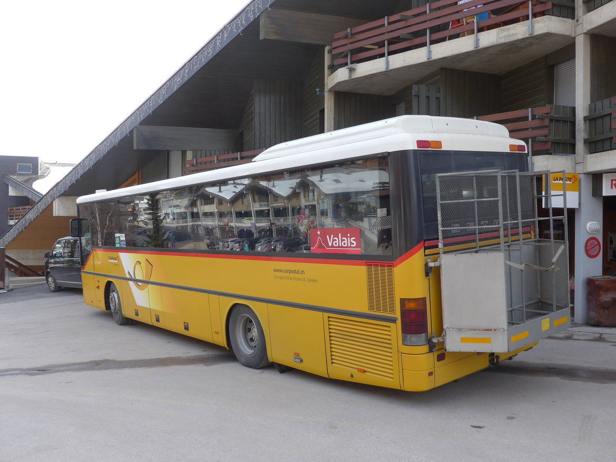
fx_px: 534
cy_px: 237
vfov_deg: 46.8
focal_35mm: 30
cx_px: 318
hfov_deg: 60.0
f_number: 2.8
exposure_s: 1/400
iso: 80
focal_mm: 6
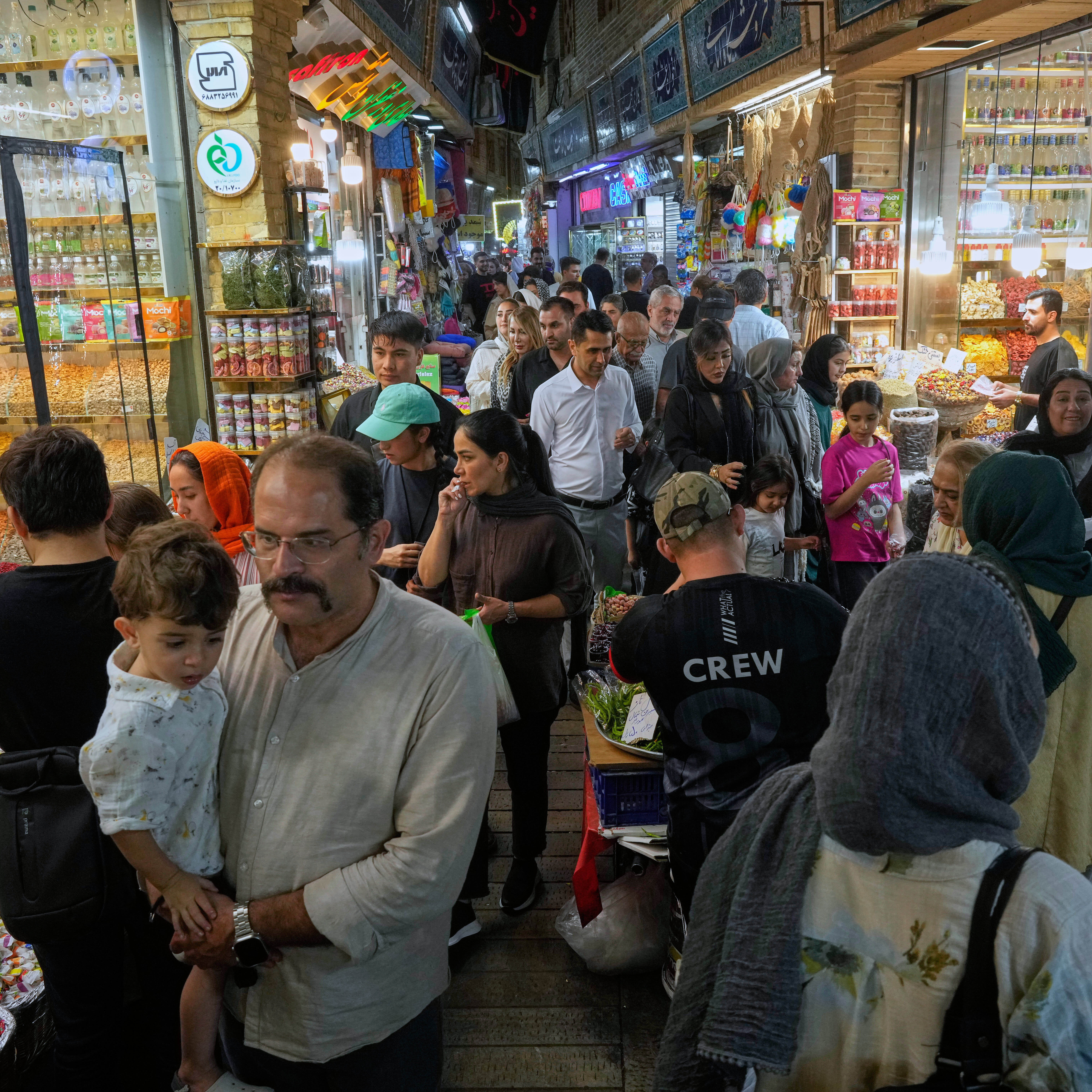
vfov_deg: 52.5
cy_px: 540
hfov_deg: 52.5
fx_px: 1106
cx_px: 560
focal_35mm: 31
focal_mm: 24
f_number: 7.1
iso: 2000
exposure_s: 1/400
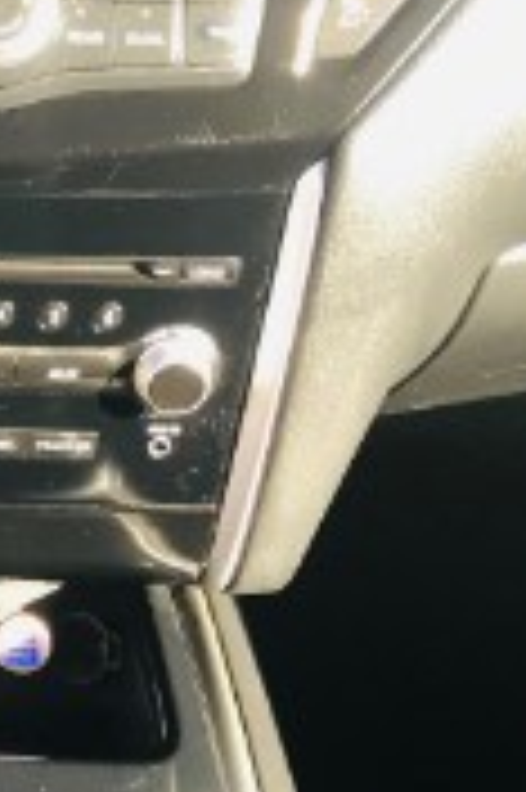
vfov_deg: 19.3
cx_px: -414
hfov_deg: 11.9
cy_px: 360
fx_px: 2328
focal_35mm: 106
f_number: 1.8
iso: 32
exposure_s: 1/90
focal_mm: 3.99
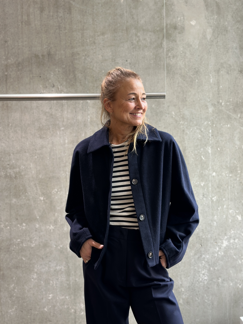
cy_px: 162
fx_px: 449
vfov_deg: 39.7
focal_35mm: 48
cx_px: 122
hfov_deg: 30.3
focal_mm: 6.86
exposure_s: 1/113
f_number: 1.78
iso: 125
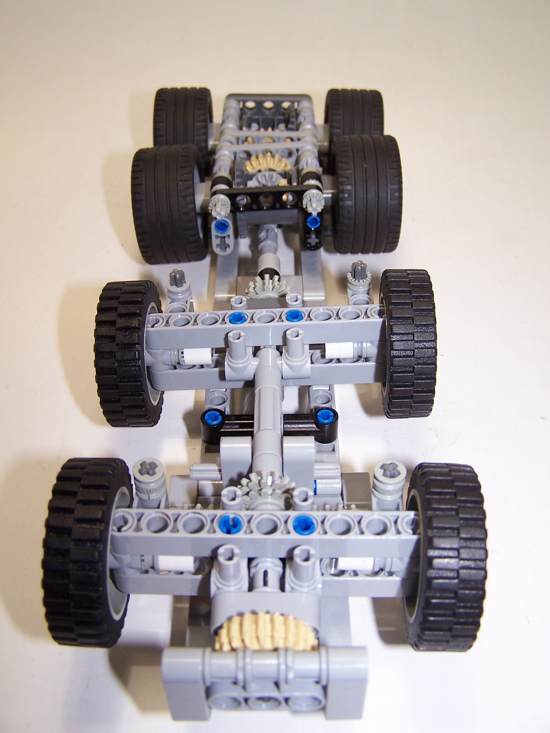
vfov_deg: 49.0
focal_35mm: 38
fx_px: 805
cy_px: 366
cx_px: 275
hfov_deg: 37.7
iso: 80
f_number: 2.8
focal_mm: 6.3
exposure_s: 1/60
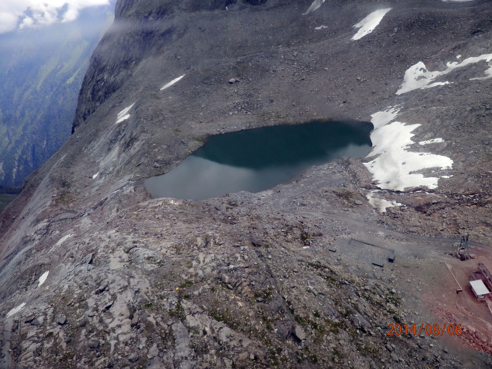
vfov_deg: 54.9
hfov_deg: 69.4
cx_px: 246
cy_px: 184
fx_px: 355
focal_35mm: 25
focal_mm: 4.5
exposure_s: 1/80
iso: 80
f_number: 3
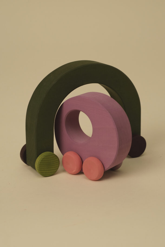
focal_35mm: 84
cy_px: 124
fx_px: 577
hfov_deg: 16.3
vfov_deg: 24.2
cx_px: 82
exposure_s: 1/250
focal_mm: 56
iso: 800
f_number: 5.6
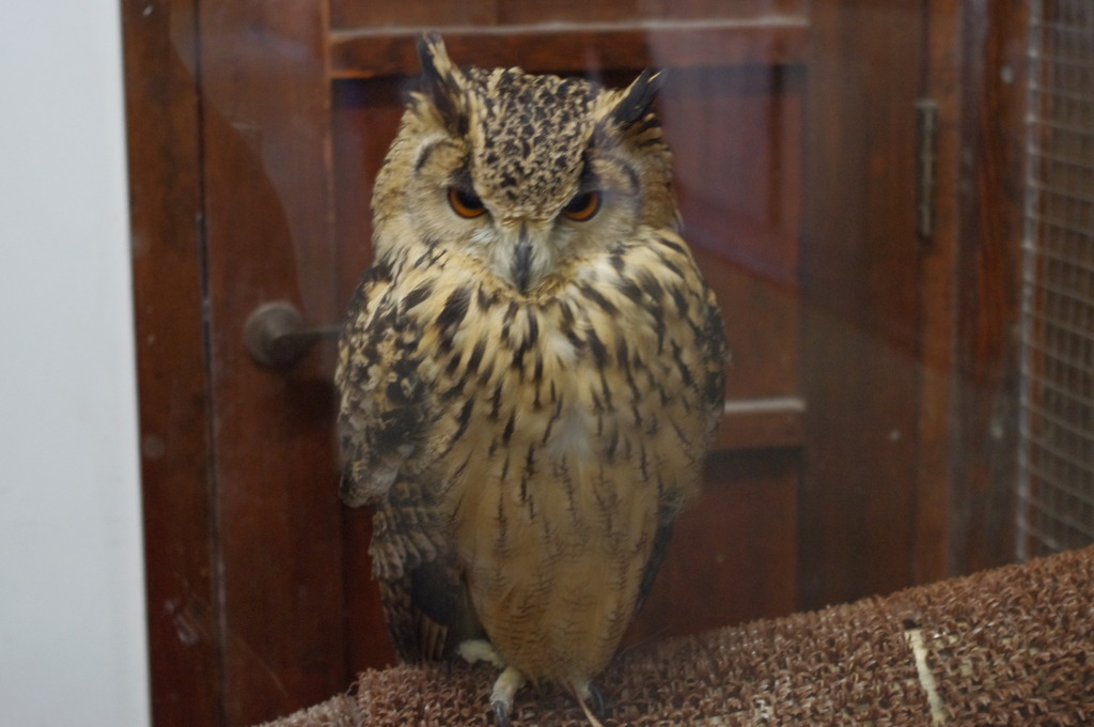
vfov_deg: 16.6
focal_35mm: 82
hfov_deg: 24.8
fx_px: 2489
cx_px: 547
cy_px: 364
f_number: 5.6
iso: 1600
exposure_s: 1/20
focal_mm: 55
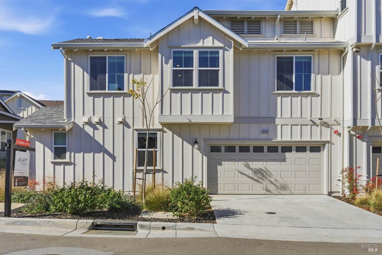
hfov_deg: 67.4
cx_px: 191
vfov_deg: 48.0
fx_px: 287
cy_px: 128
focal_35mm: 27
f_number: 11
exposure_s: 1/1600
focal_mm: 27
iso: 100
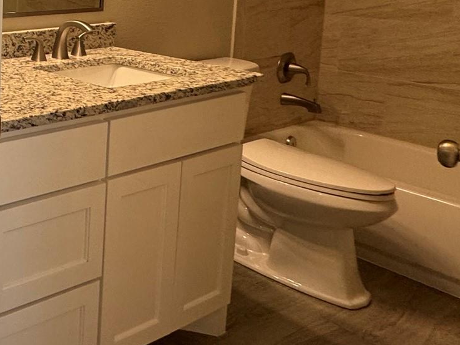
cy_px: 7
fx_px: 518
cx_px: -163
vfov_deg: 33.9
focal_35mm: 39
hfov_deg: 32.8
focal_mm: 2.22
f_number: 2.2
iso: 200
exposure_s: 1/120
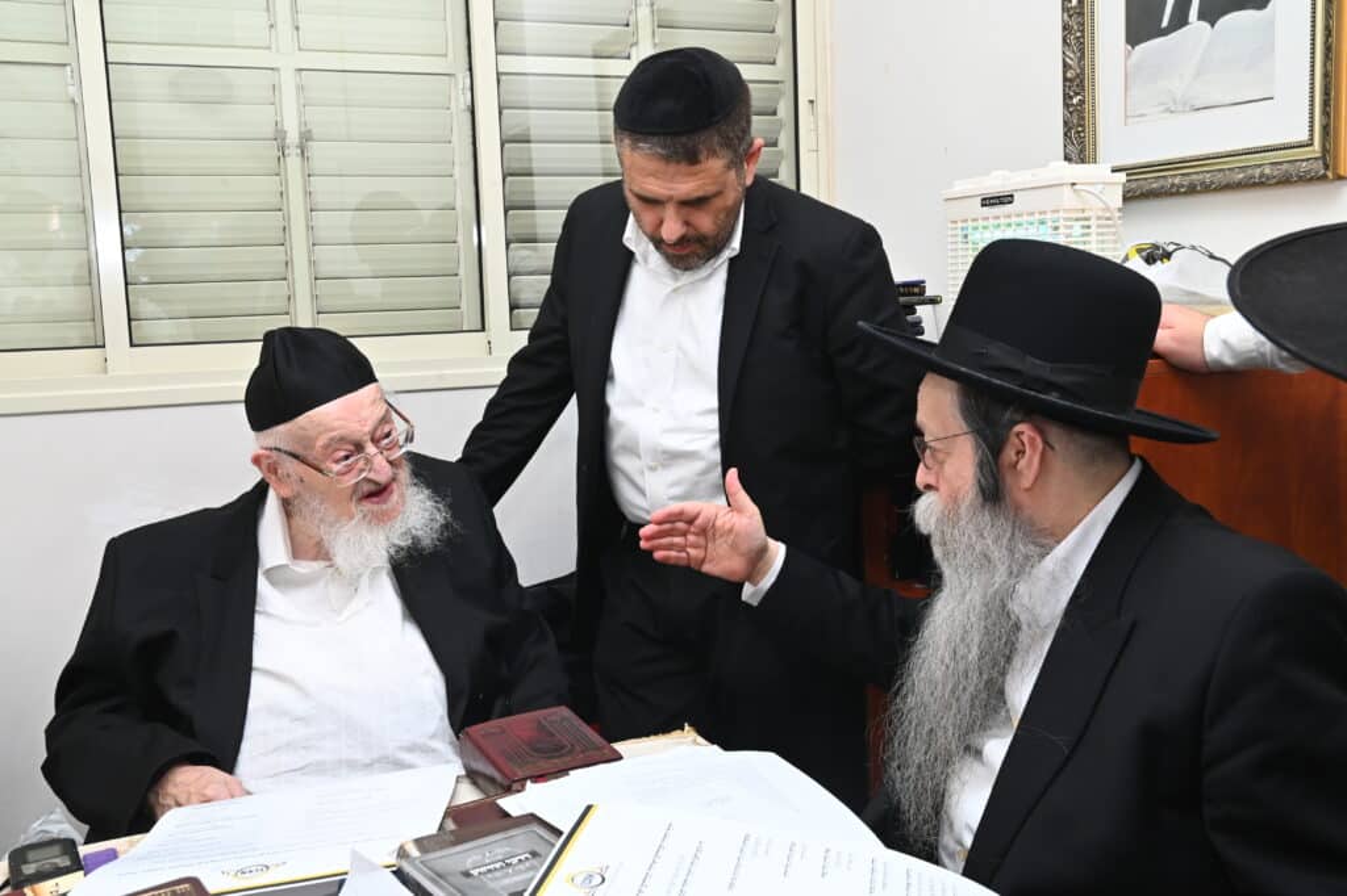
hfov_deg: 53.1
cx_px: 674
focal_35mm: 36
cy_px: 448
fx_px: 1346
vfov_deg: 36.8
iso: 1600
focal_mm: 36
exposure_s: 1/100
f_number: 11
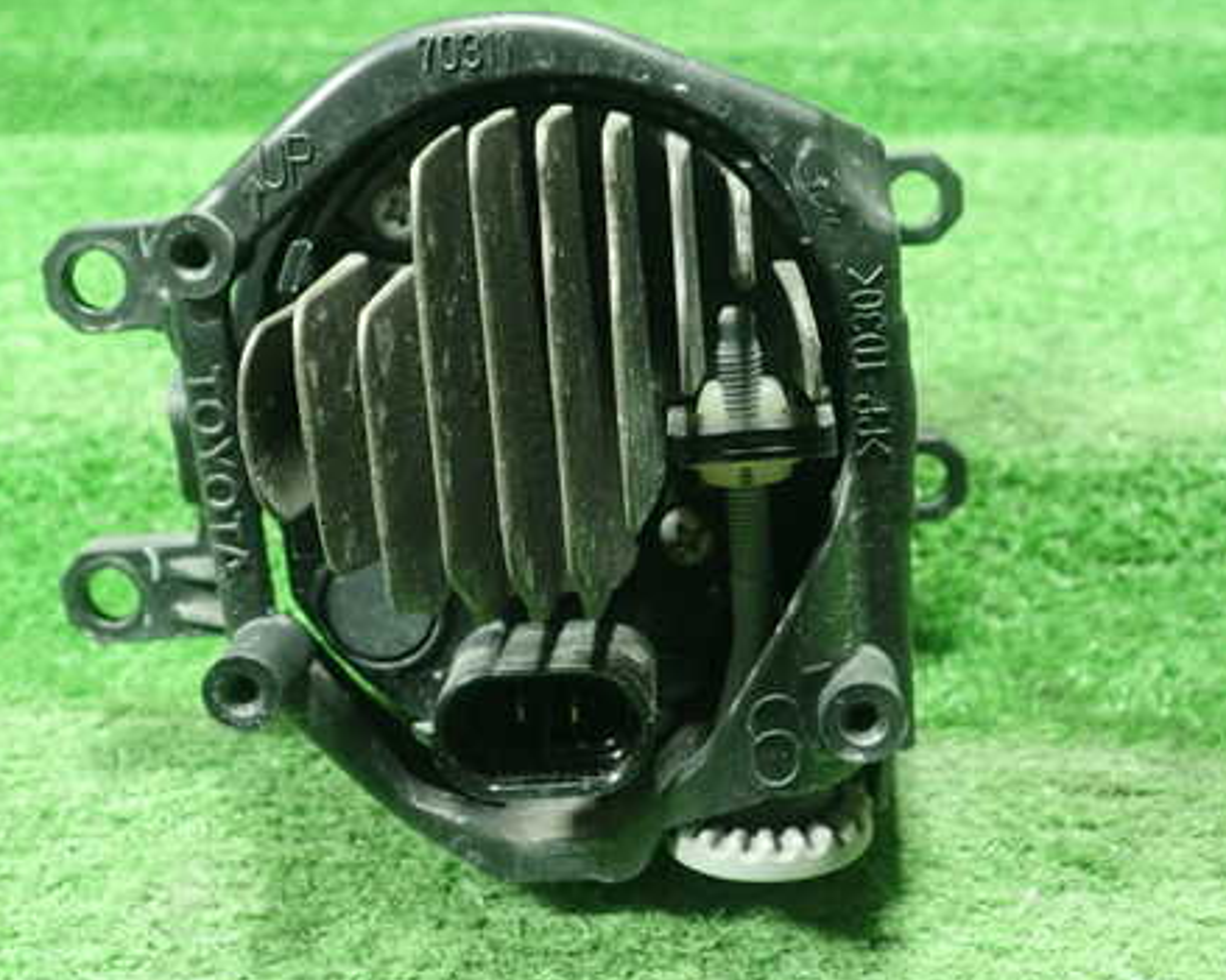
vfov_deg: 37.3
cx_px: 584
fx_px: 1451
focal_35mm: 40
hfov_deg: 45.8
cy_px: 505
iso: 800
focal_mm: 5.5
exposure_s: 1/80
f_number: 2.3
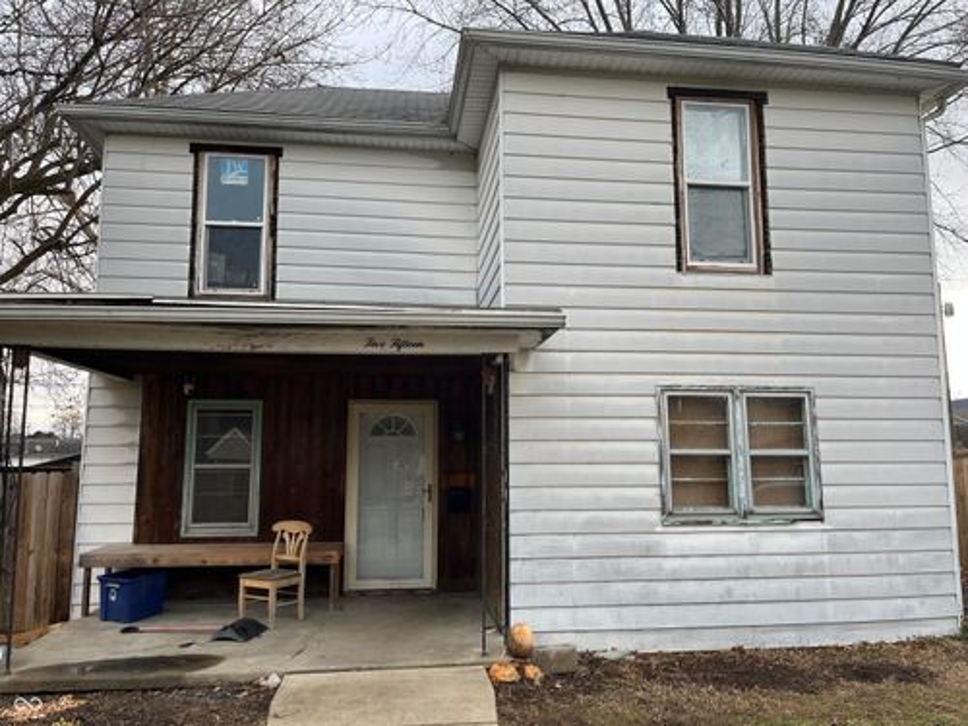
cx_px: 484
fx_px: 727
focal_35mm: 26
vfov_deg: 53.1
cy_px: 363
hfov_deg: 67.3
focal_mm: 5.1
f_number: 1.6
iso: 50
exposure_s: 1/373
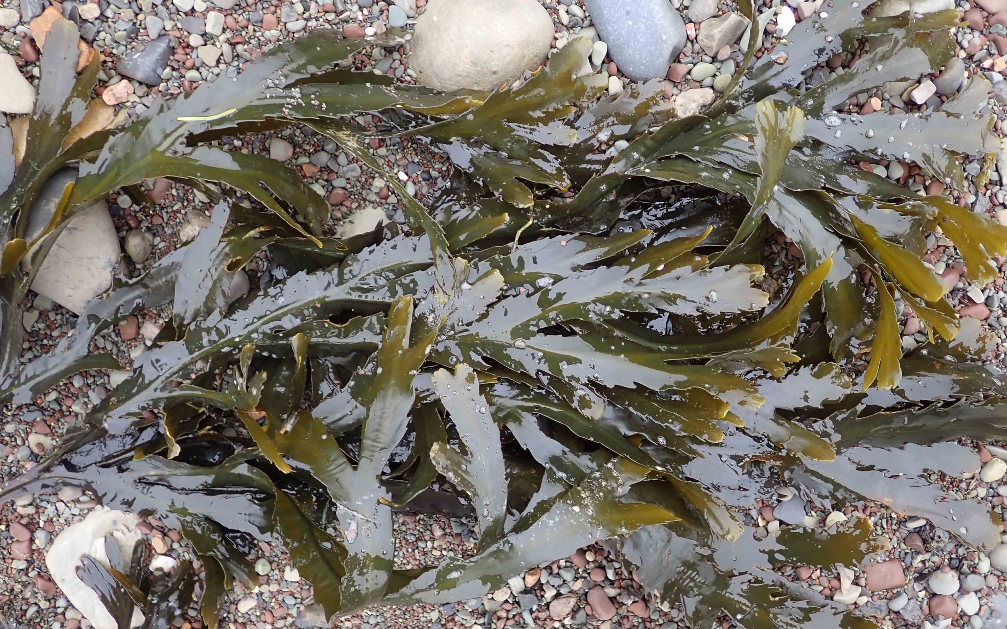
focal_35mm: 33
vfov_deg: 38.3
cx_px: 513
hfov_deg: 58.1
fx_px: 906
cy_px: 305
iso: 200
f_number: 2.3
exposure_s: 1/60
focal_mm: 5.5
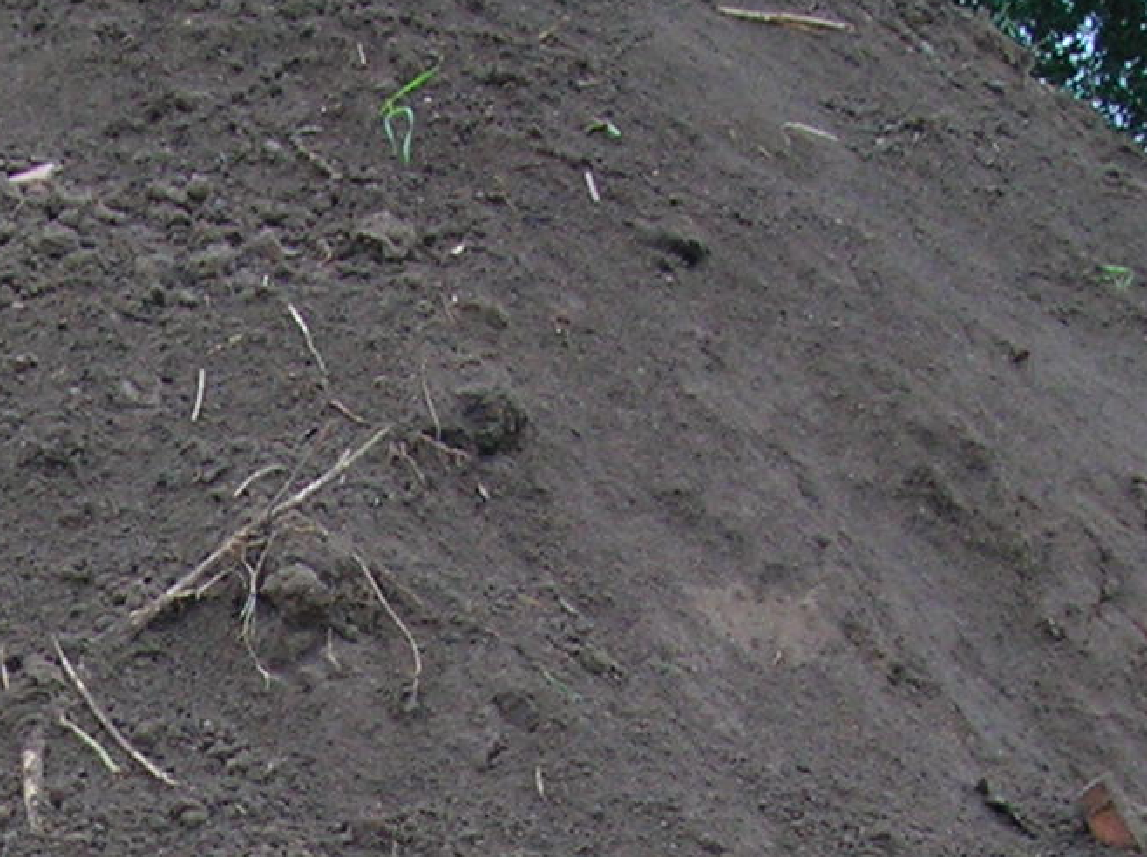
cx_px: -61
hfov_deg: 13.3
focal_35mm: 146
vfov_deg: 9.8
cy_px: 1374
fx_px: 4832
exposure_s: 1/60.1
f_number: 3.1
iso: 91
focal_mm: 7
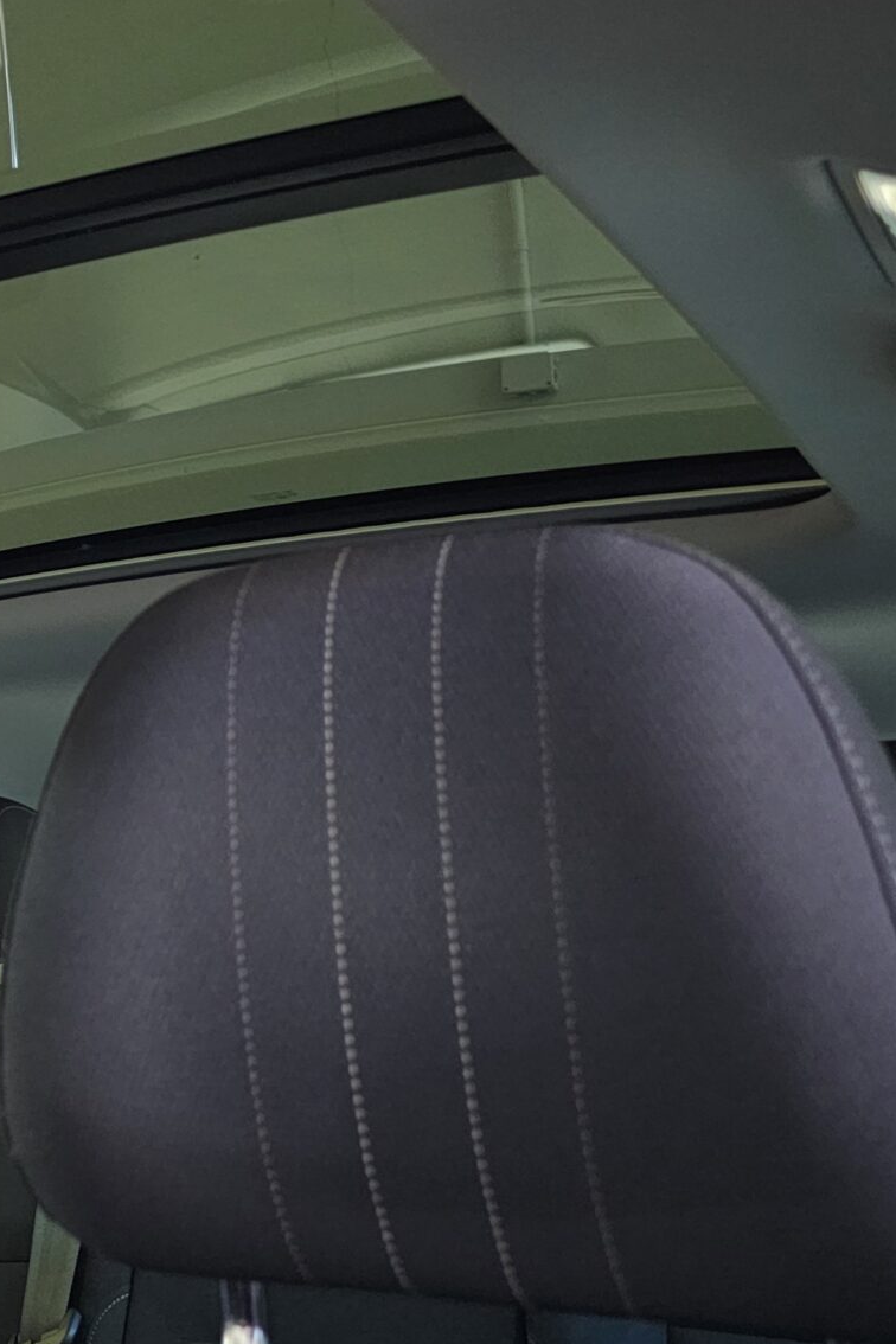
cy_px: 557
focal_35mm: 54
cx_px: -372
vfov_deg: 36.8
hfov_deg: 21.7
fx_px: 2016
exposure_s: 1/24
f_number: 1.7
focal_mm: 6.3
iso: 640
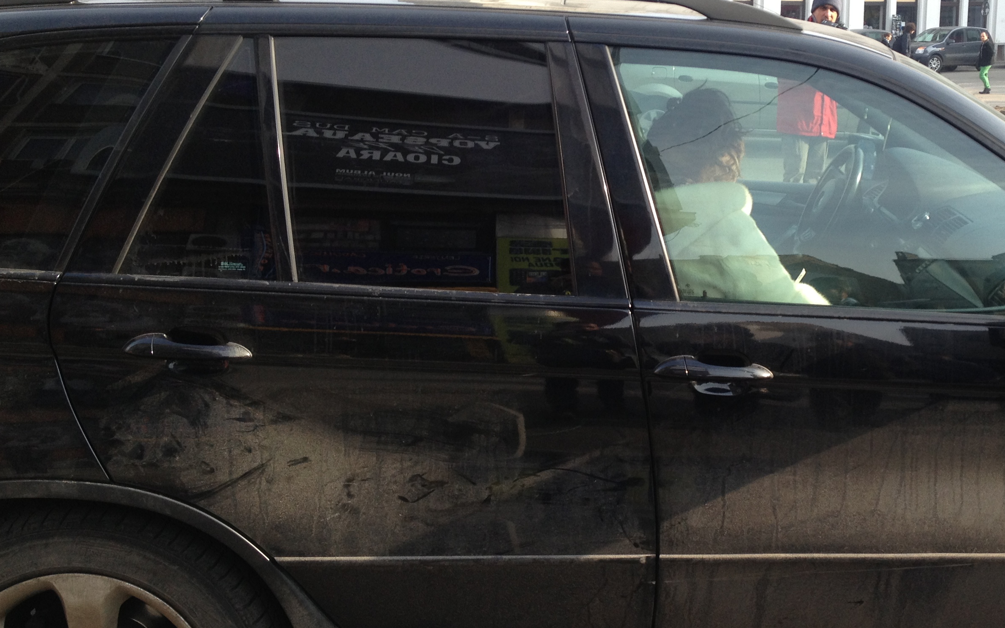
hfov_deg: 39.0
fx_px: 1397
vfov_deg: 25.3
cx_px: 687
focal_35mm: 51
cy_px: 299
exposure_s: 1/431
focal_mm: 4.28
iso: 50
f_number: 2.4
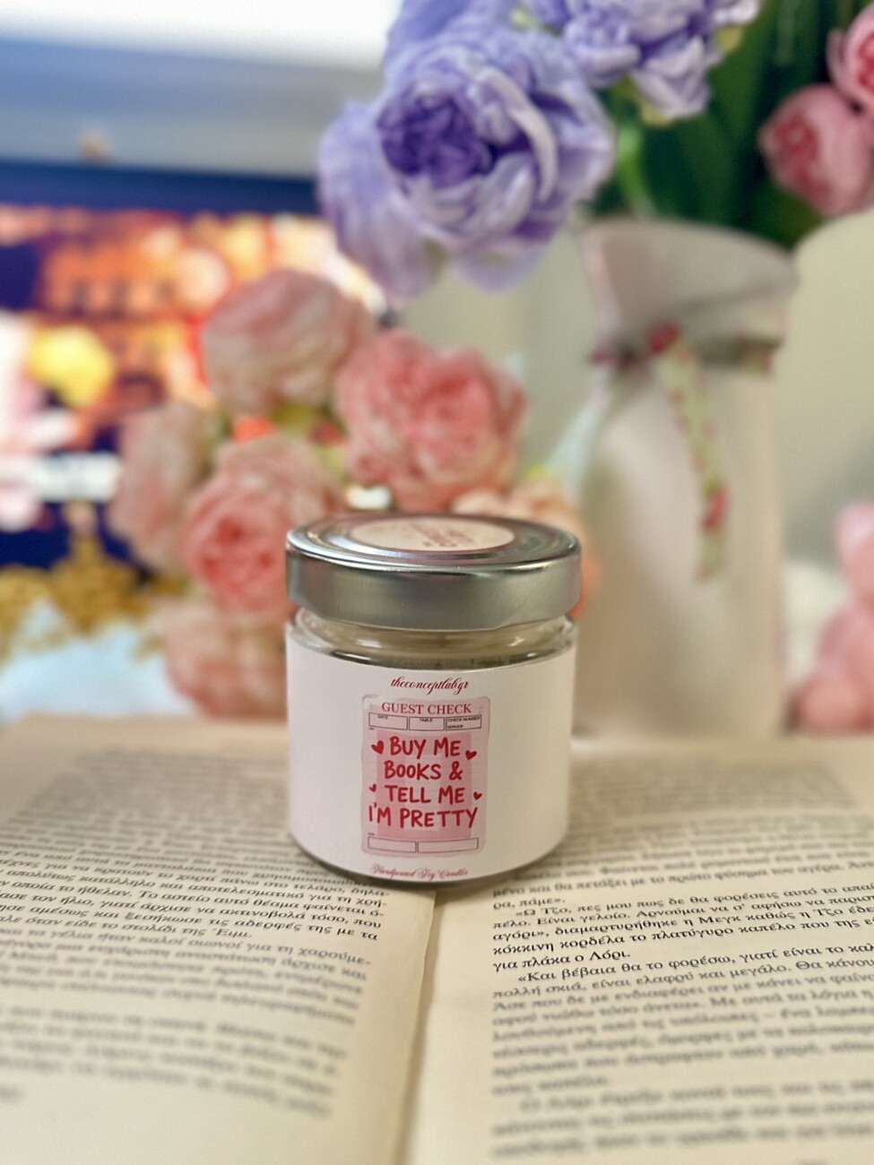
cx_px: 437
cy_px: 582
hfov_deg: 56.8
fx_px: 808
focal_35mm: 24
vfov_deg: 71.6
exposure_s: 1/25
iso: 1000
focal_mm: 6.86
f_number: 1.78
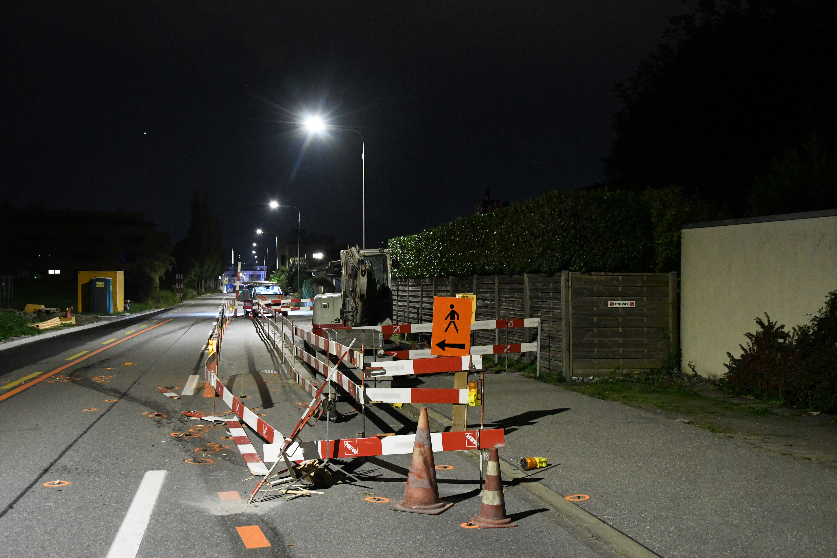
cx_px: 418
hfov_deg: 49.6
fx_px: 907
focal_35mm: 39
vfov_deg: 34.2
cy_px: 279
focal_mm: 26
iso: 6400
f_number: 6.3
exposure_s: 1/1.6
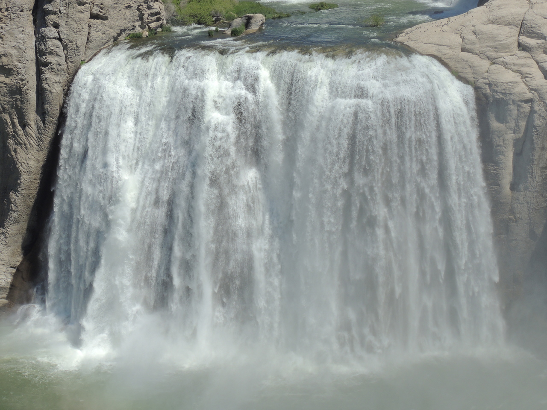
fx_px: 1580
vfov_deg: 14.8
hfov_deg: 19.6
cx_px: 274
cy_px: 205
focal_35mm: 100
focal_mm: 17.8
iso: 100
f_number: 8.2
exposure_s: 1/320
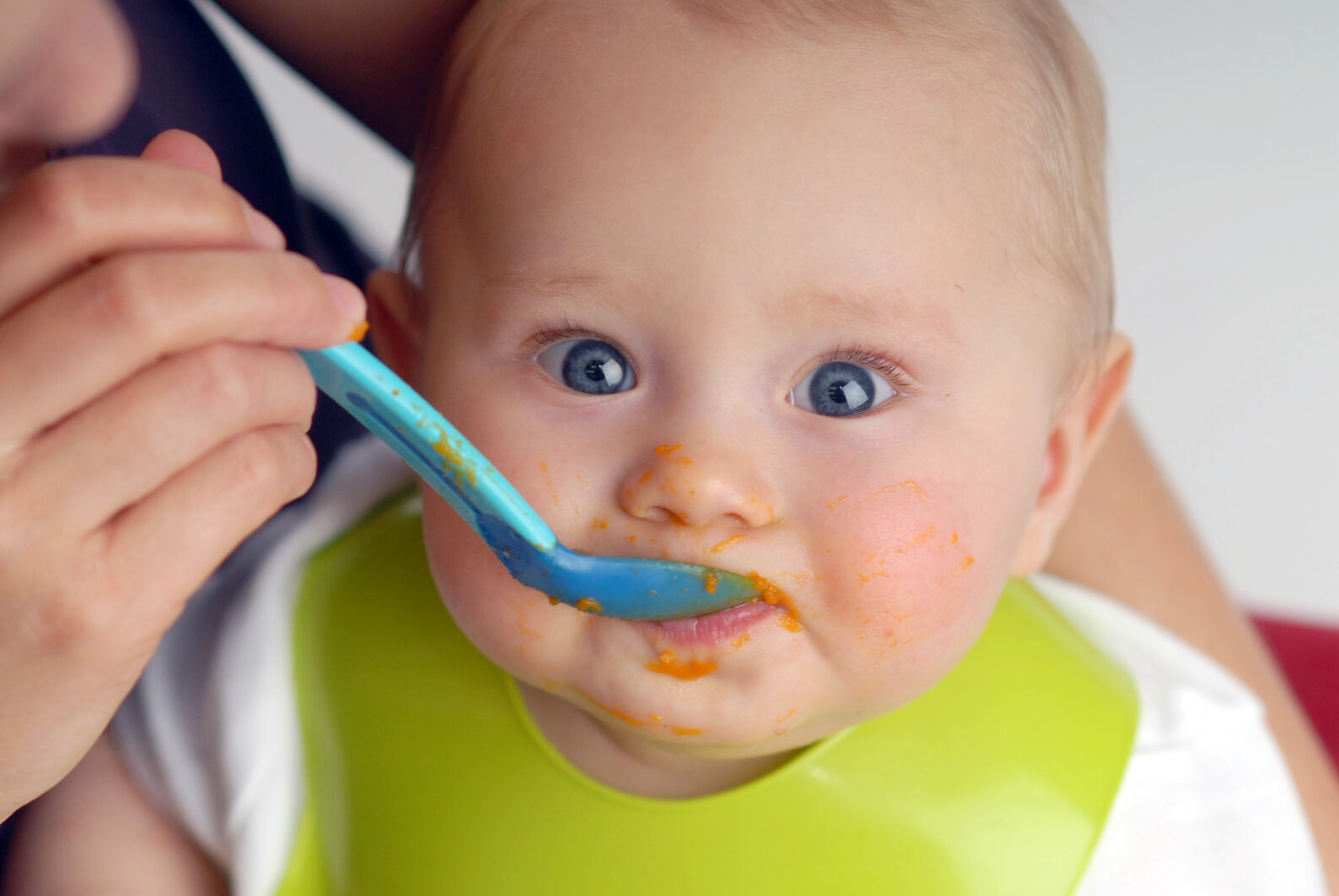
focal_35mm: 153
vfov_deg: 9.0
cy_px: 383
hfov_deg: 13.4
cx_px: 577
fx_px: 5683
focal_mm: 85
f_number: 3.2
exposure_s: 1/250
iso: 100
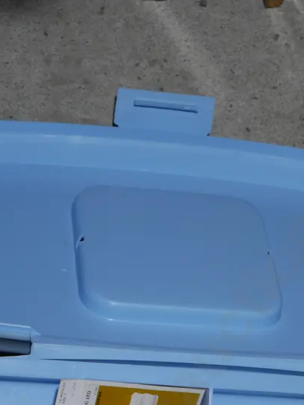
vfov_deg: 14.5
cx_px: 216
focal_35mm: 135
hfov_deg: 11.0
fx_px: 1580
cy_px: 352
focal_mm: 36
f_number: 5.5
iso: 200
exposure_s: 1/80
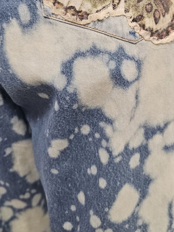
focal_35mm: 45
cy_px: 35
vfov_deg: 39.8
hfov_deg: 32.1
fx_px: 302
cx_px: 99
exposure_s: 1/120
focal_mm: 6.3
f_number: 1.7
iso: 250
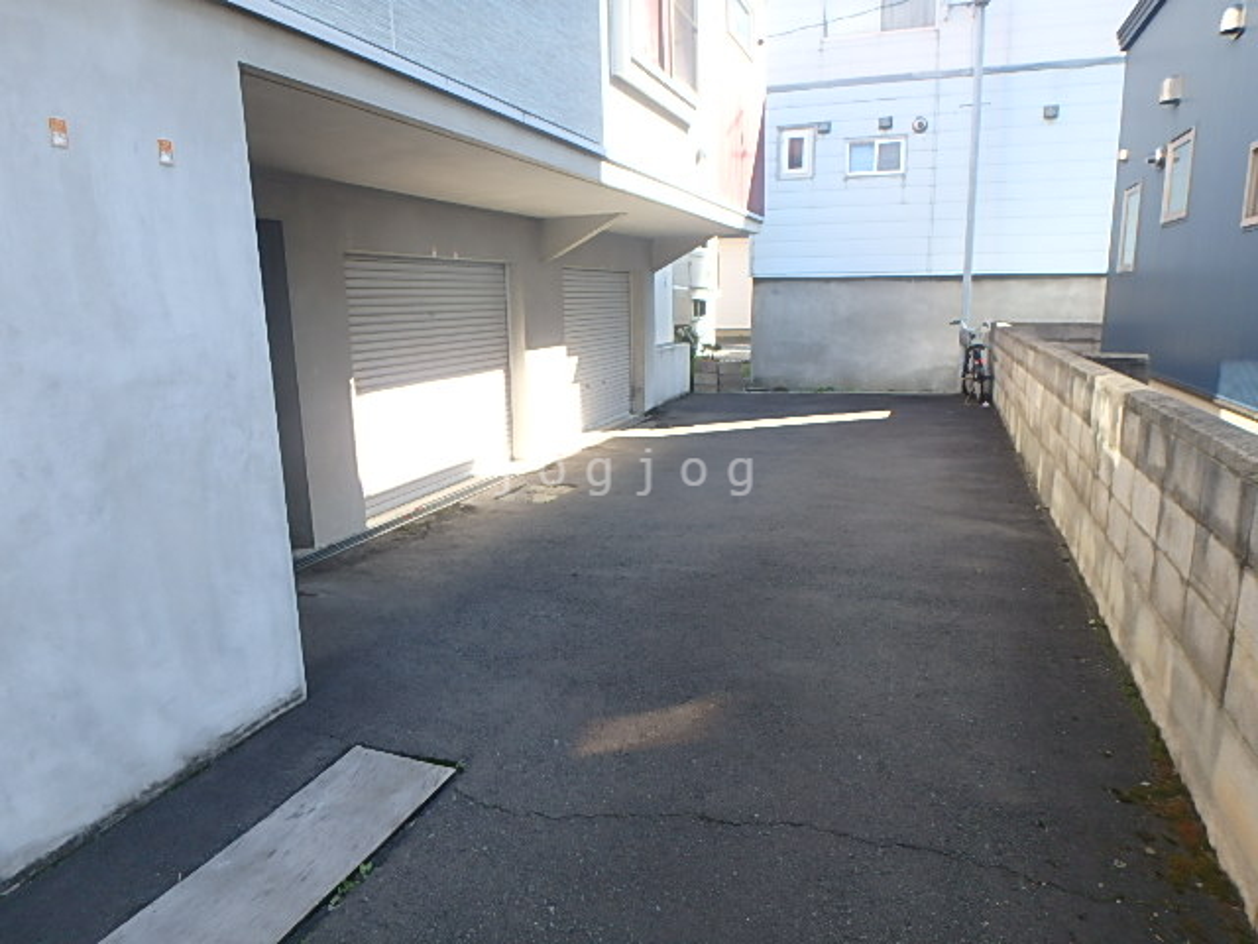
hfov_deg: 79.0
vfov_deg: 63.4
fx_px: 763
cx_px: 629
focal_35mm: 21
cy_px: 472
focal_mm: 3.7
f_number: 3.5
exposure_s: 1/100
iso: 125
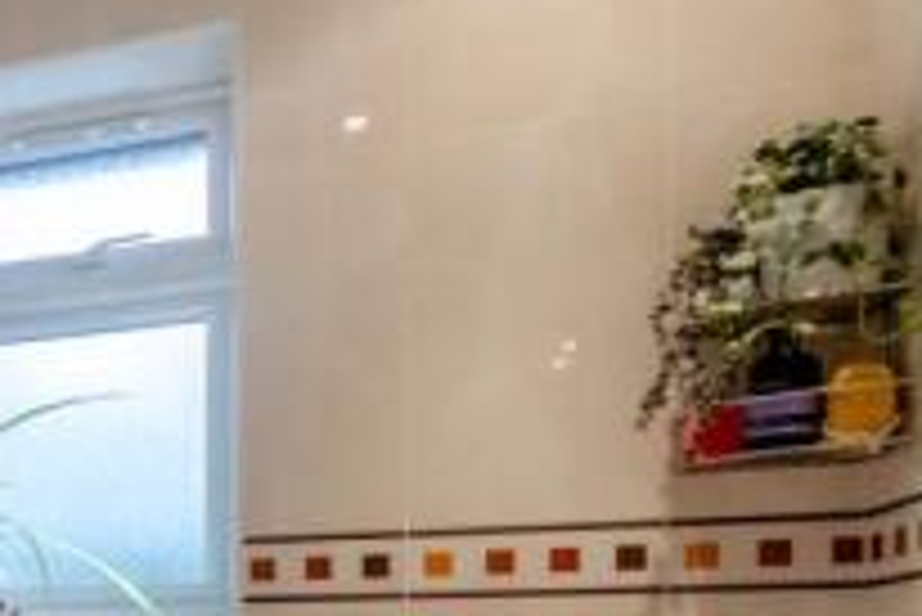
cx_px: -290
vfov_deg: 26.1
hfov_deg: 31.3
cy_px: 668
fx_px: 1230
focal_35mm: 48
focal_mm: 10
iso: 100
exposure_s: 1/40
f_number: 8
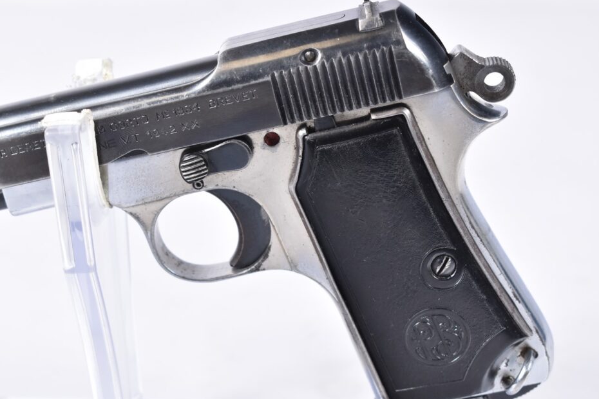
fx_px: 1481
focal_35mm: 89
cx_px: 232
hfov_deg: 22.8
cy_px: 217
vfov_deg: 15.4
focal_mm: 46
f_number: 5.3
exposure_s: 1/60
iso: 640
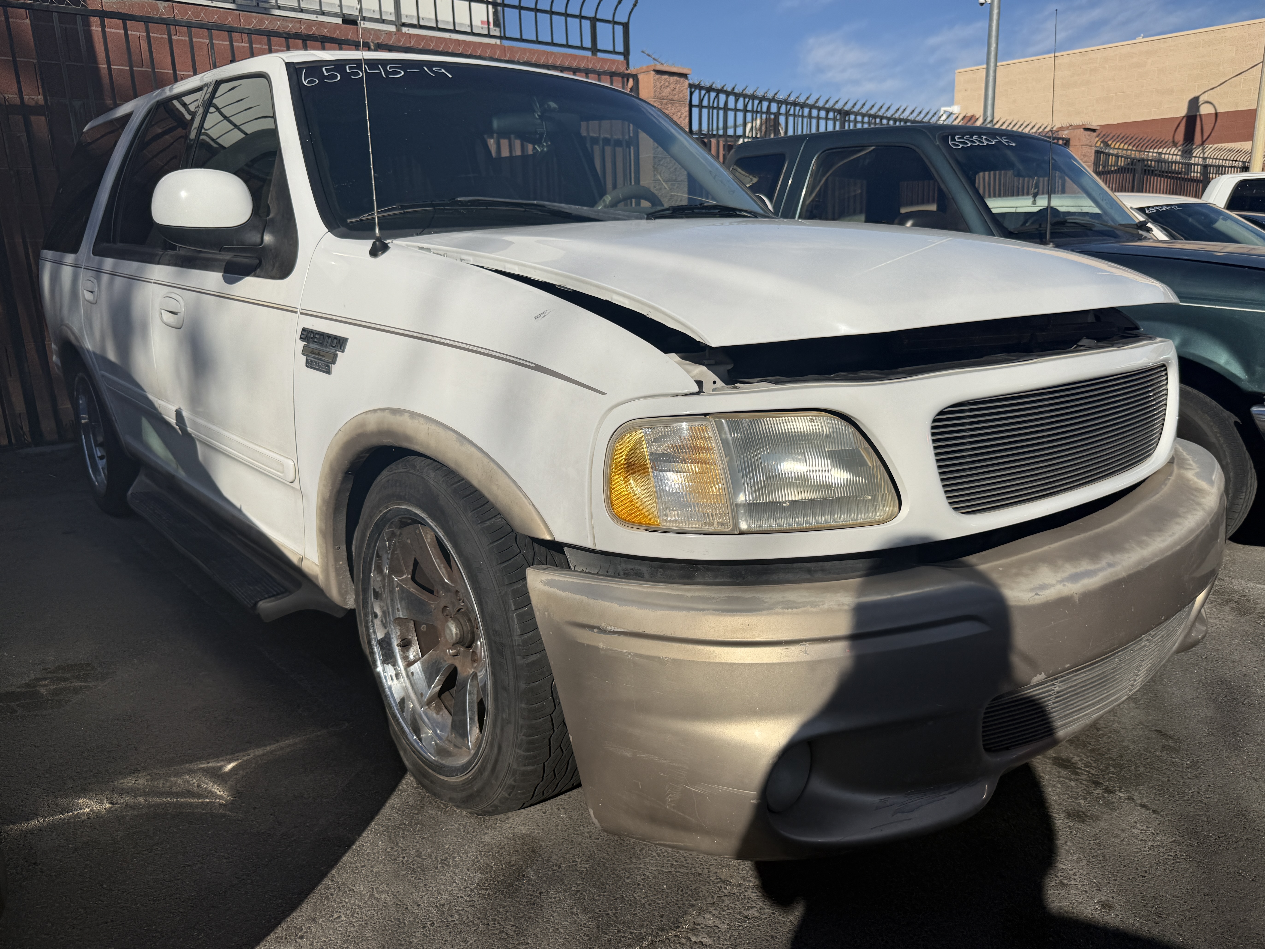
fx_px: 914
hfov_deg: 69.4
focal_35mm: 25
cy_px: 486
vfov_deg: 54.9
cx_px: 633
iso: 80
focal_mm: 6.76
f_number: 1.78
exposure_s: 1/11905
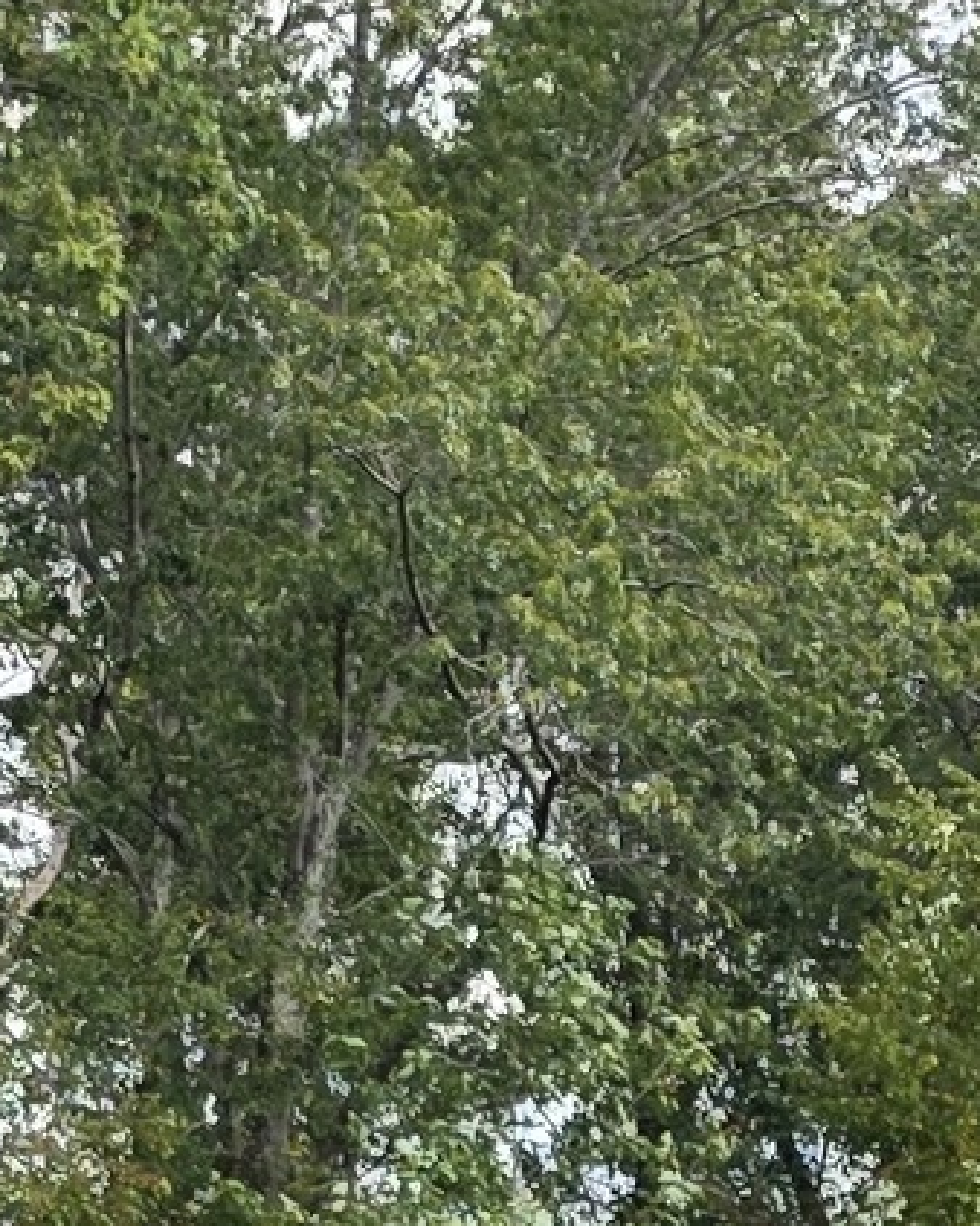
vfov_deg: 10.8
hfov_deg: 9.4
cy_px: 2475
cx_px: 1125
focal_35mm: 163
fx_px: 5914
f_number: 1.7
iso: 80
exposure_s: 1/2436
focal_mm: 6.3
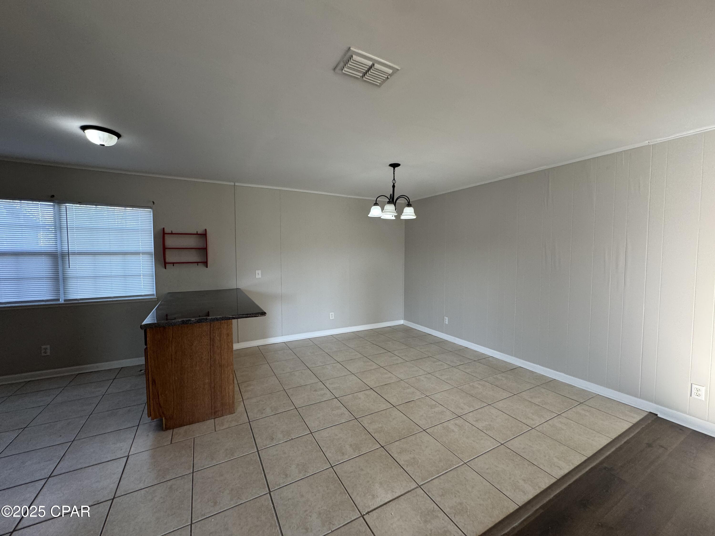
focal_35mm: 14
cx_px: 358
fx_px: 289
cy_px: 268
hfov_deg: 102.1
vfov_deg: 85.7
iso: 125
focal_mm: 2.22
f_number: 2.2
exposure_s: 1/120
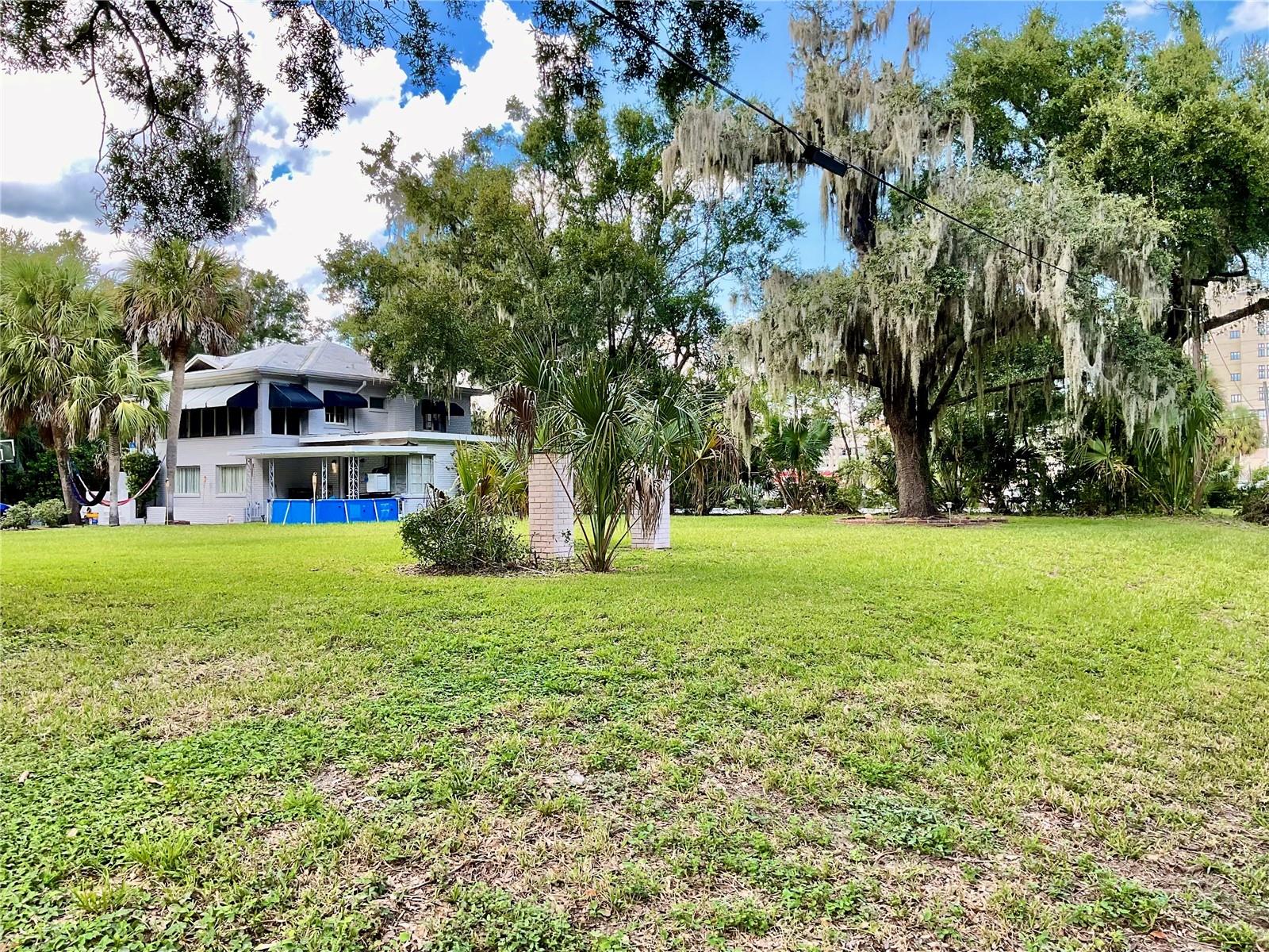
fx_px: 1063
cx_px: 634
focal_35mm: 29
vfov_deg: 48.2
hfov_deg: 61.7
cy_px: 476
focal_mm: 3
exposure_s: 1/197
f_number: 1.8
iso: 16
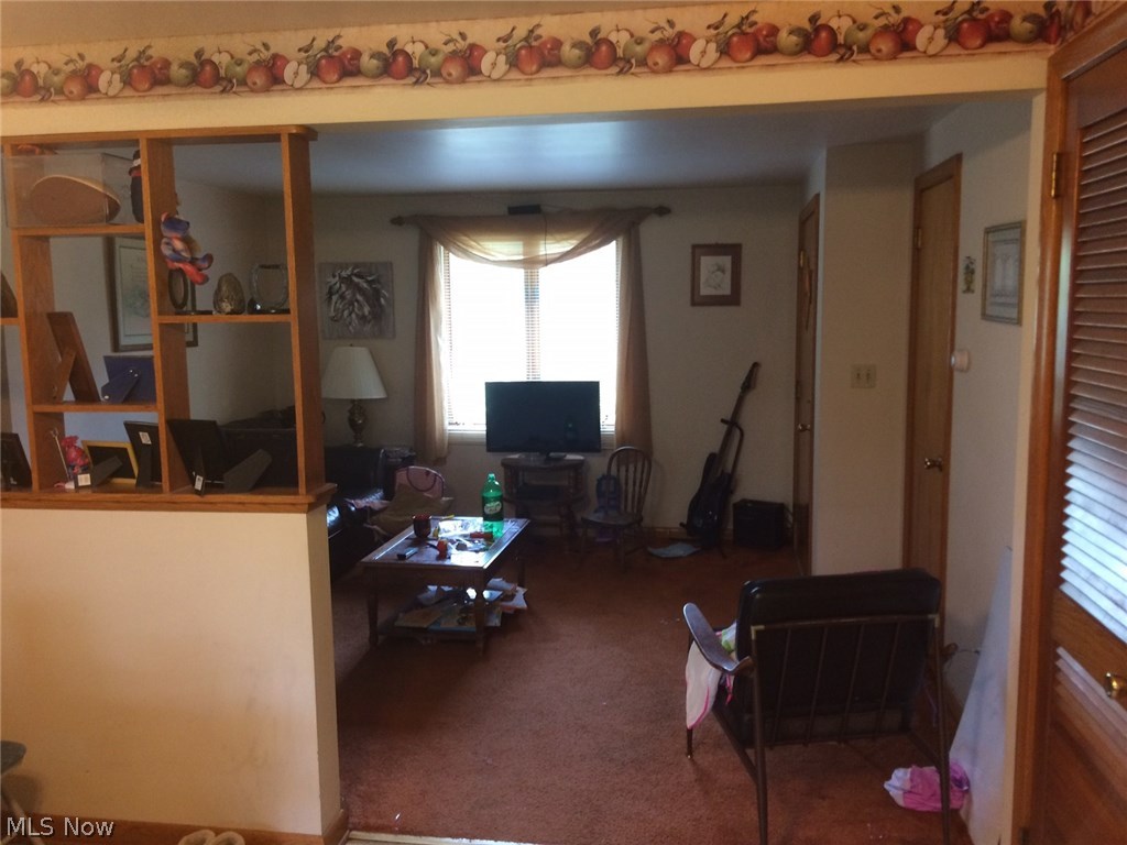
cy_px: 422
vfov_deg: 48.2
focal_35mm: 29
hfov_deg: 61.7
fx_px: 944
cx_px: 564
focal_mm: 4.15
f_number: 2.2
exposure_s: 1/30
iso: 160
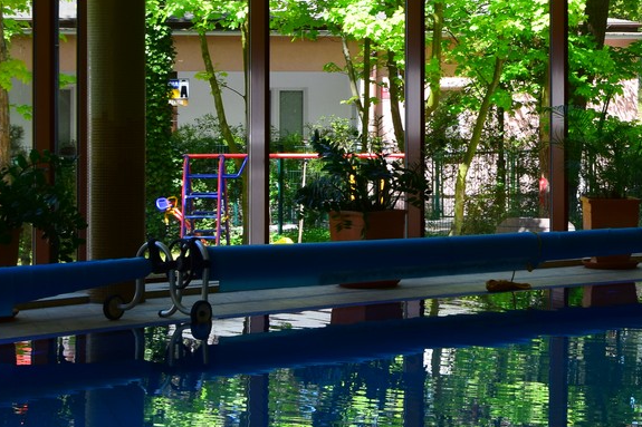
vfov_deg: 11.2
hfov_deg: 16.6
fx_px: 2163
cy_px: 65
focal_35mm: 121
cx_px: 606
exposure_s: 1/100
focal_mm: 31
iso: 280
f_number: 8
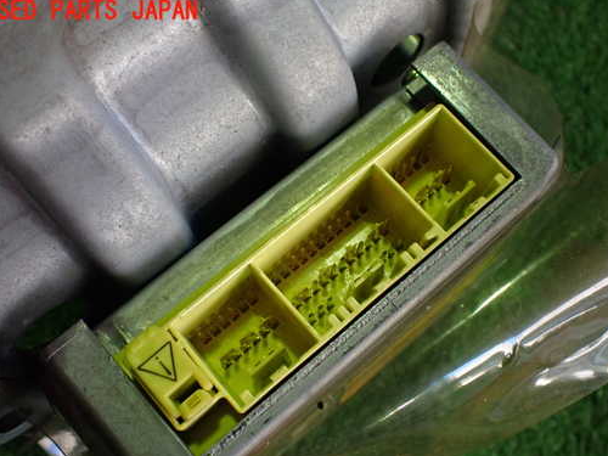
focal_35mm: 36
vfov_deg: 39.5
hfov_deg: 51.2
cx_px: 342
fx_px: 632
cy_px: 270
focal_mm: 5.4
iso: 320
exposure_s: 1/125
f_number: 2.3
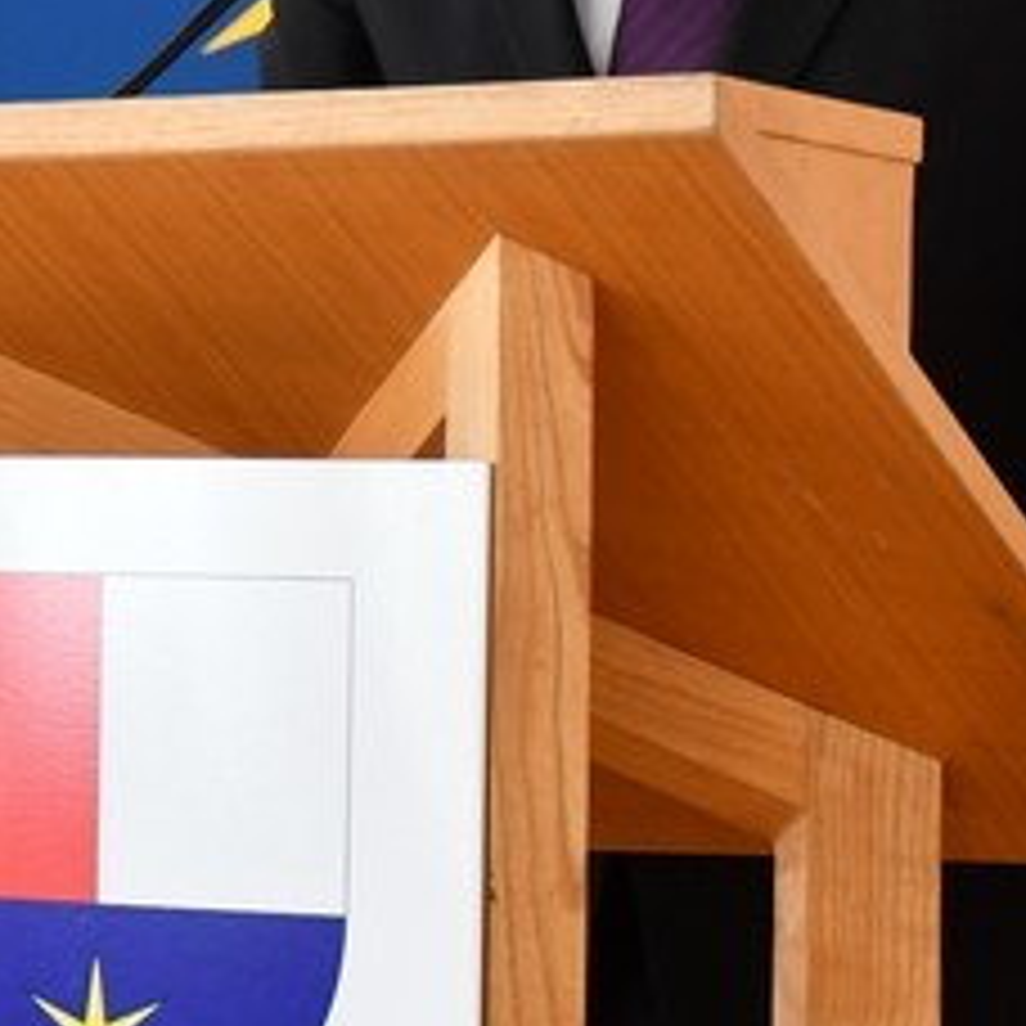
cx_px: -513
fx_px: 7310
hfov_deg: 7.9
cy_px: 448
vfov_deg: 8.0
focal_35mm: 218
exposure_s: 1/125
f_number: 4.2
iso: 800
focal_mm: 38
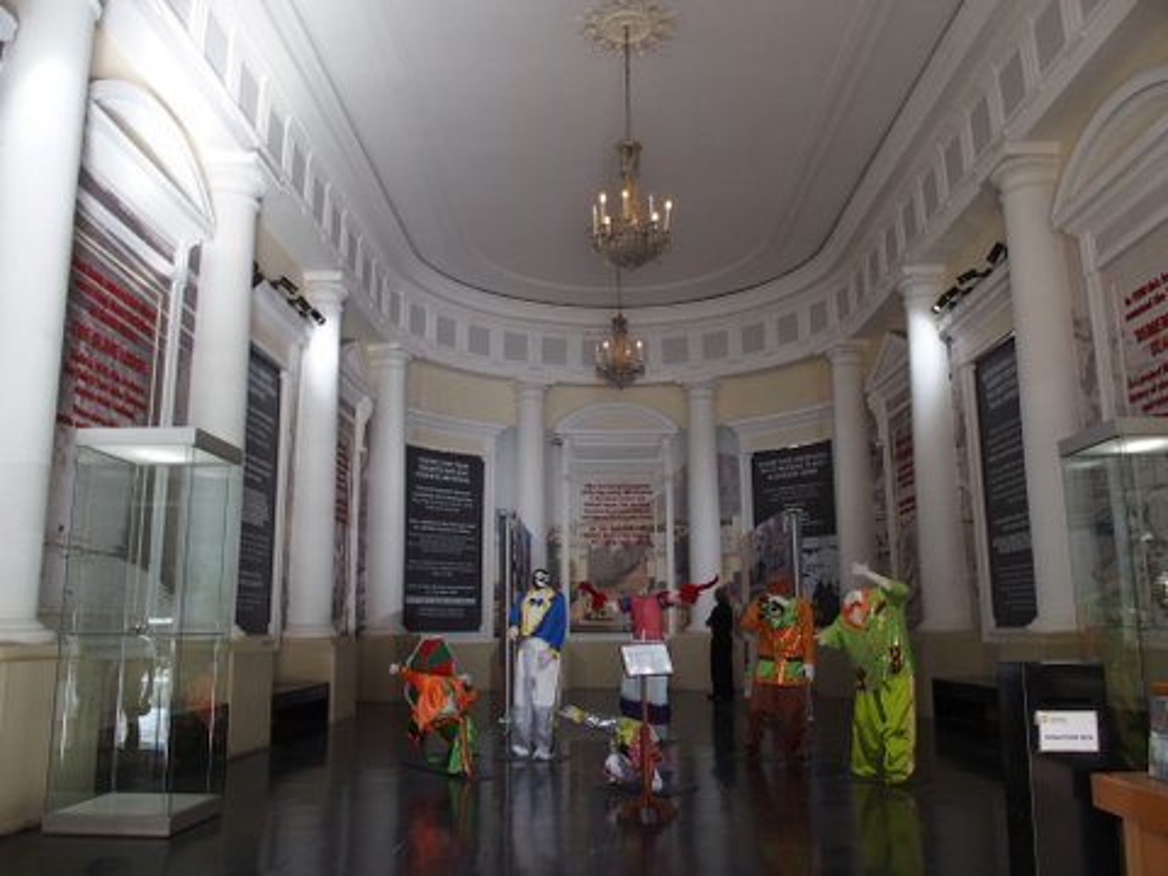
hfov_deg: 63.4
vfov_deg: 49.7
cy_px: 438
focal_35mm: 28
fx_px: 945
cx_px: 584
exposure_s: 1/60
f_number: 2.8
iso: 200
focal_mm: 6
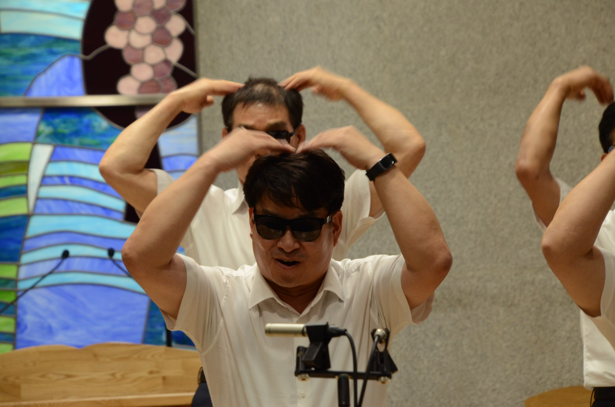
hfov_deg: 9.5
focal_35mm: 218
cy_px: 204
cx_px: 308
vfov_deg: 6.3
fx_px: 3708
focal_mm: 145
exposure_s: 1/40
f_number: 10
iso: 1000
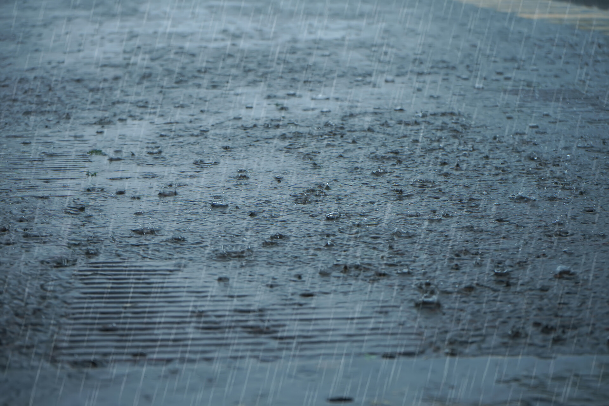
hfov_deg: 28.8
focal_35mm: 70
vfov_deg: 19.5
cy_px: 203
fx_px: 1184
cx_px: 304
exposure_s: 1/80
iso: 200
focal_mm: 70
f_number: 5.6
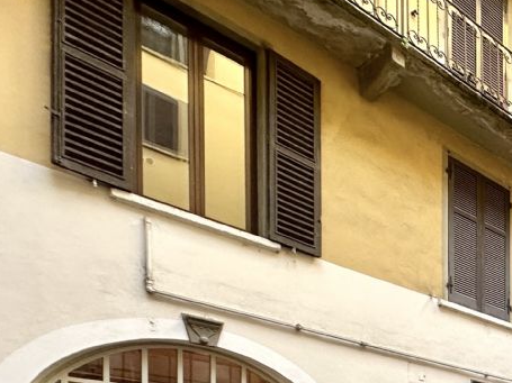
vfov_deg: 28.4
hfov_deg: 31.0
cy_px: 517
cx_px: 725
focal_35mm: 40
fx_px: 591
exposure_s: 1/100
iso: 160
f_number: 2.2
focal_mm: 2.22
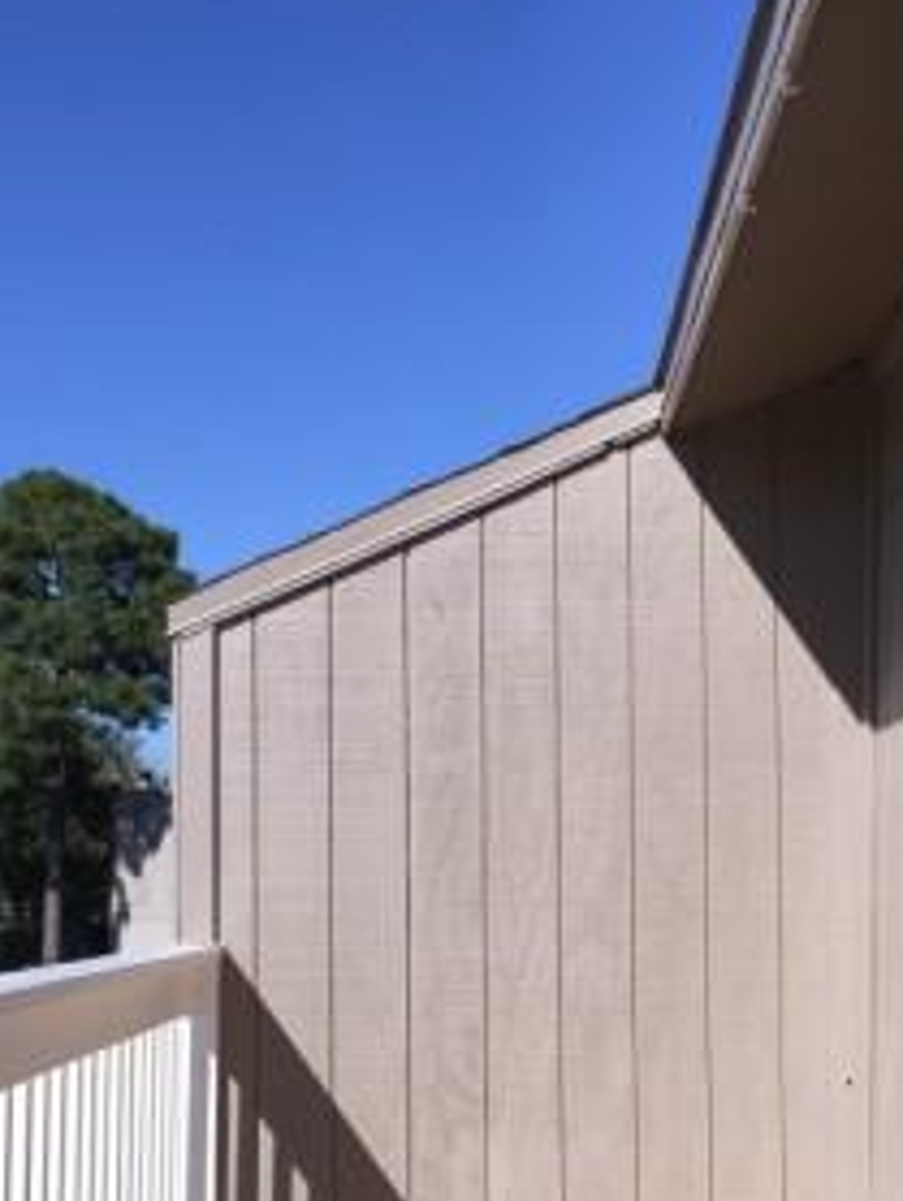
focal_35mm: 50
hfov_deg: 28.9
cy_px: 877
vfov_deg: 37.4
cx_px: 635
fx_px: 1736
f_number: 2.2
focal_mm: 4.15
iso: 32
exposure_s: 1/2475
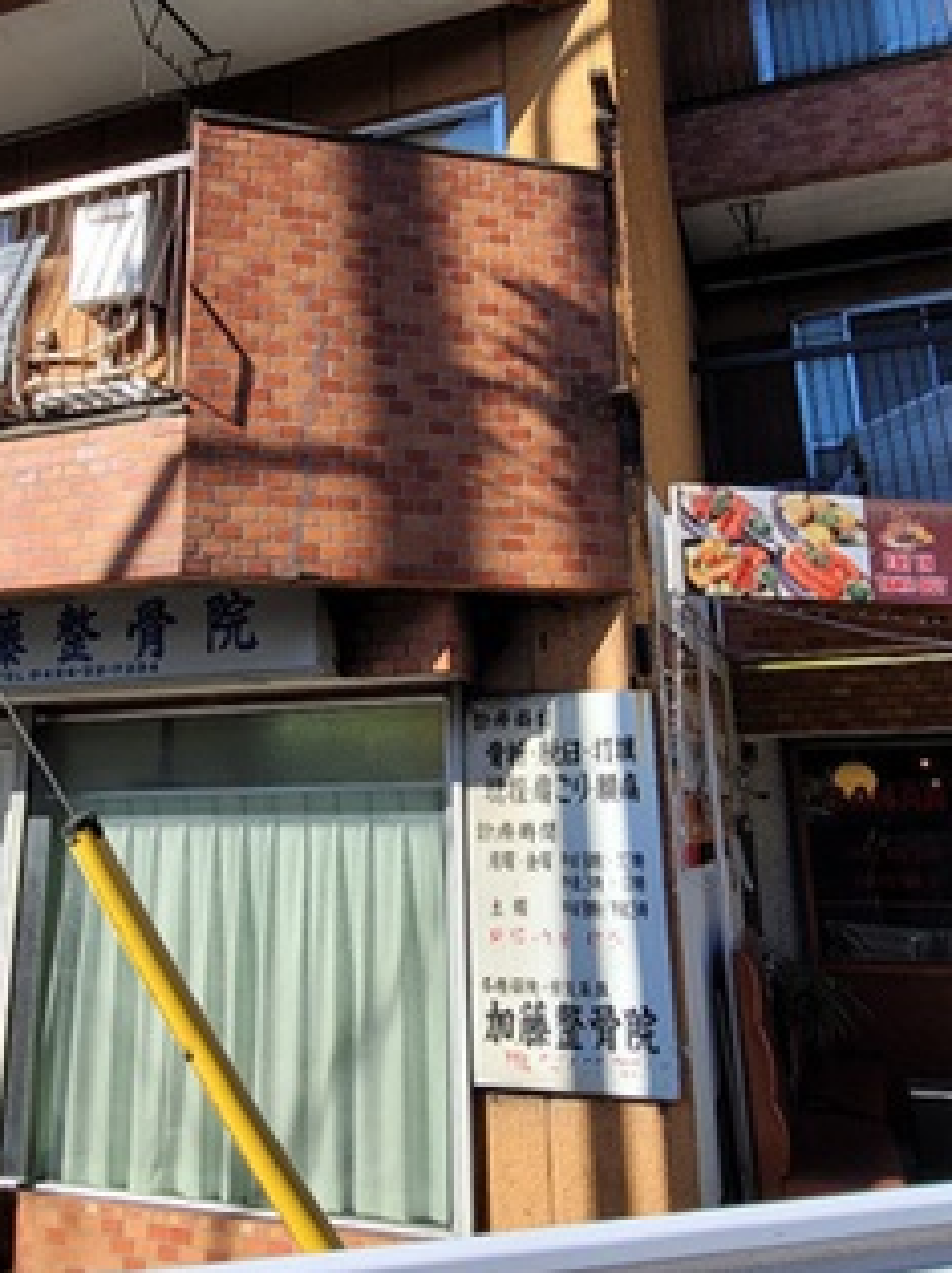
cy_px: 491
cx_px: 395
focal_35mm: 29
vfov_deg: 61.0
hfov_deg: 48.0
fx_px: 1065
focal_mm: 2.2
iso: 64
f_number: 2.2
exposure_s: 1/1224
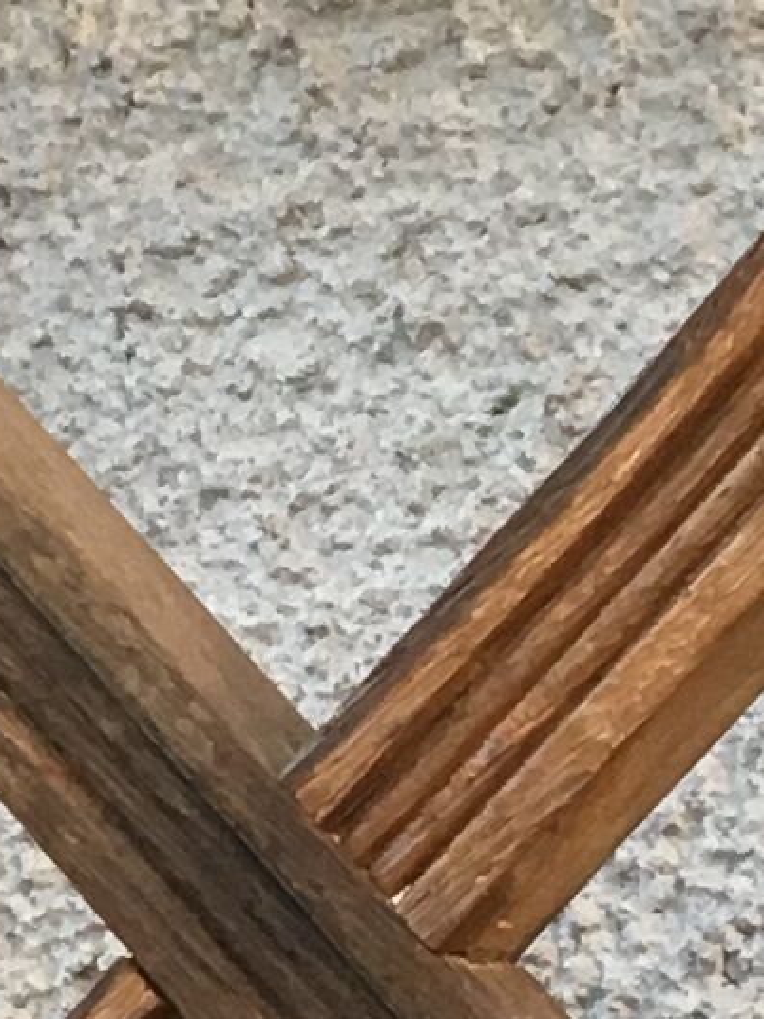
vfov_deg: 9.0
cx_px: 49
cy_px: 913
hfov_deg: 6.8
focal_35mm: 218
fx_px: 6415
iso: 40
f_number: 2.2
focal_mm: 4.15
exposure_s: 1/33
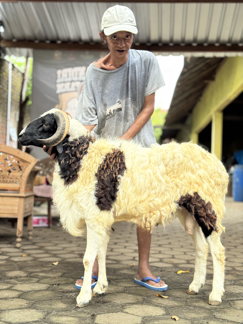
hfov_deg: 30.3
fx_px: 449
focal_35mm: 48
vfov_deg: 39.7
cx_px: 122
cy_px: 162
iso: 100
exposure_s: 1/60
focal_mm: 6.76
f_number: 1.78
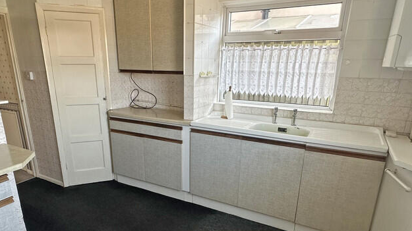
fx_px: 273
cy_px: 151
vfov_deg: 45.4
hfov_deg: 73.9
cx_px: 188
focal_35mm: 25
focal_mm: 2.22
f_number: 2.2
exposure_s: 1/99
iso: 200
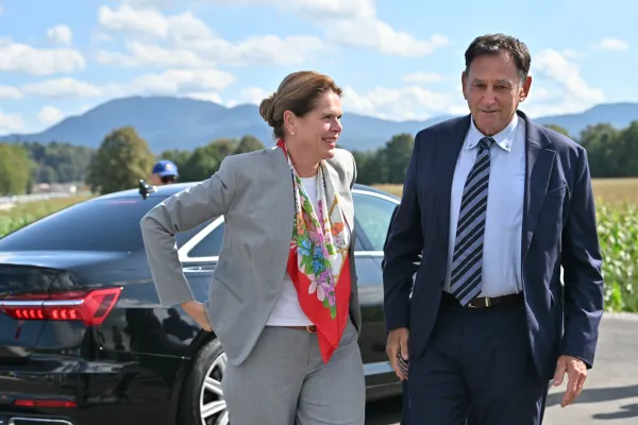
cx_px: 319
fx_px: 1240
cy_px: 212
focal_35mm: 70
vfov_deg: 19.5
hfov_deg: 28.8
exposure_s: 1/1600
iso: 250
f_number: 5.6
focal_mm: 70
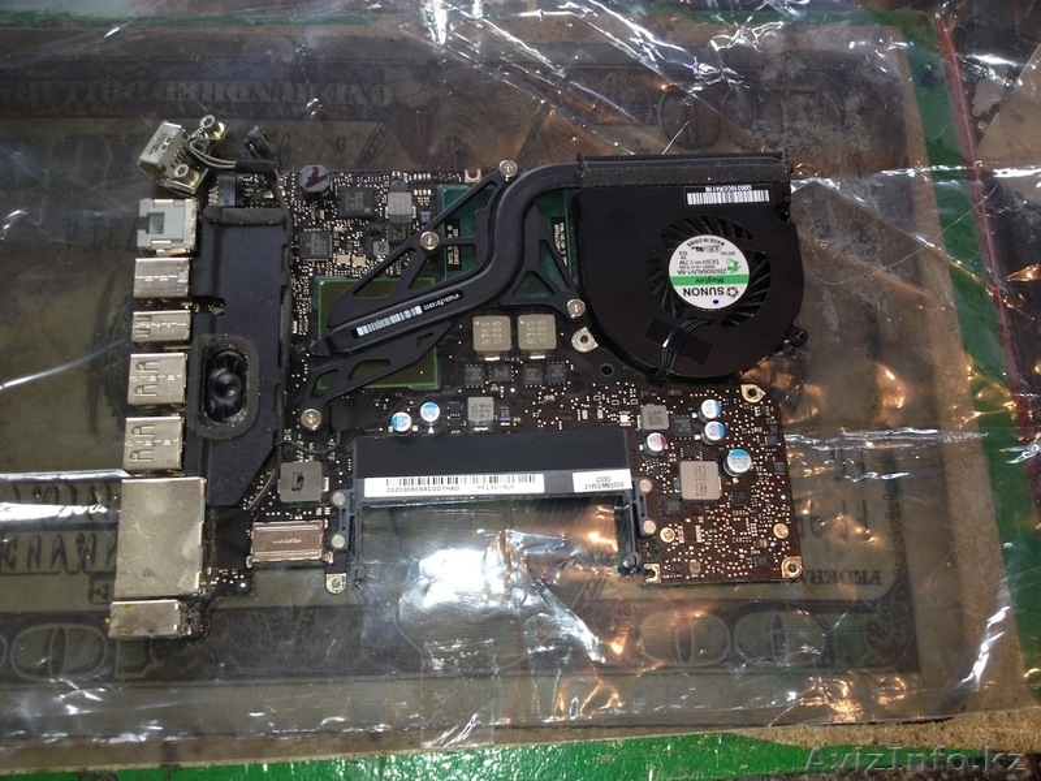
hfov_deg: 52.6
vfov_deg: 40.7
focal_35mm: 35
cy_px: 390
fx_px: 1053
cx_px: 520
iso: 50
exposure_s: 1/38
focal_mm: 4.28
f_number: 2.4
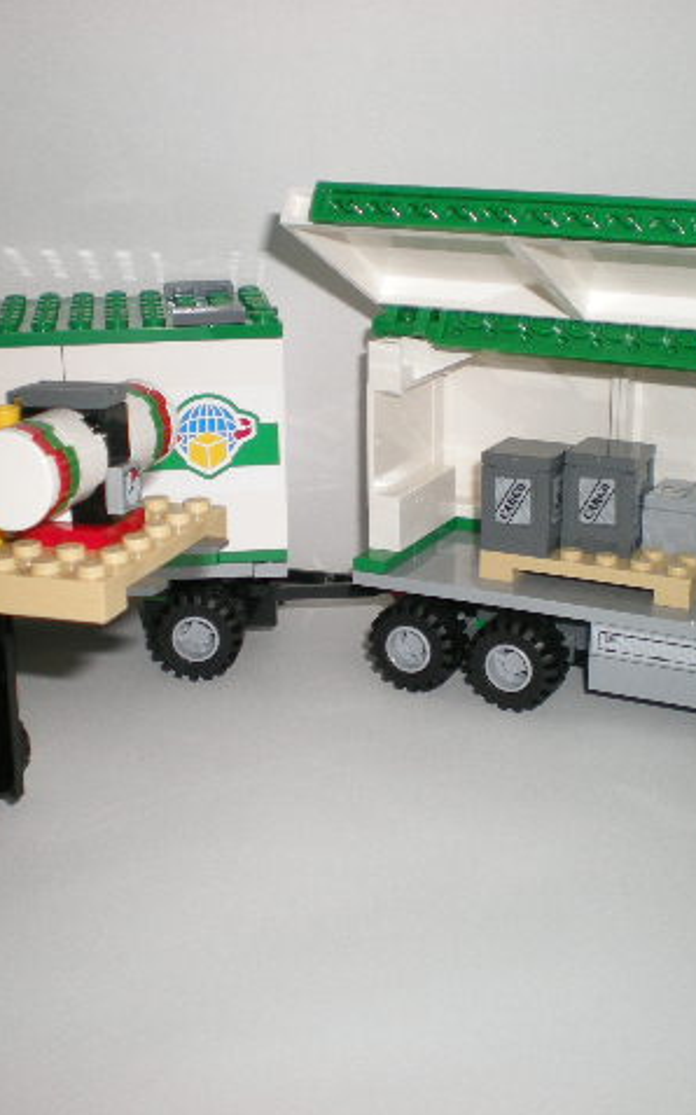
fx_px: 1639
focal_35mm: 54
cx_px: 350
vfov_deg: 37.5
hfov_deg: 24.0
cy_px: 559
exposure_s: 1/30
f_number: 3.1
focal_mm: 6.3
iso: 64
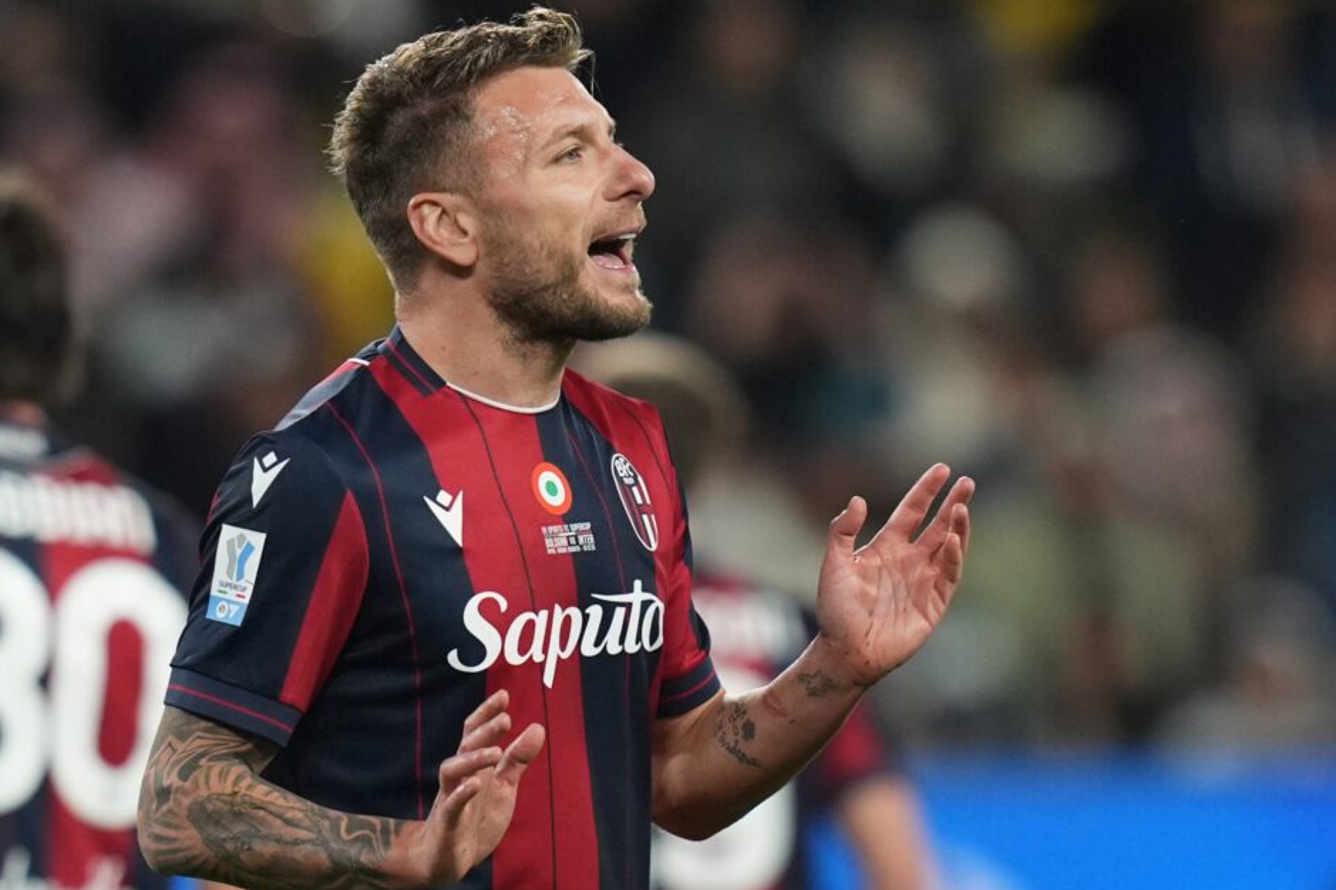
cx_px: 487
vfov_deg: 2.7
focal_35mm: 511
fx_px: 18962
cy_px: 495
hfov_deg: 4.0
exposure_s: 1/2000
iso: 2000
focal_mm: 400
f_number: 3.2
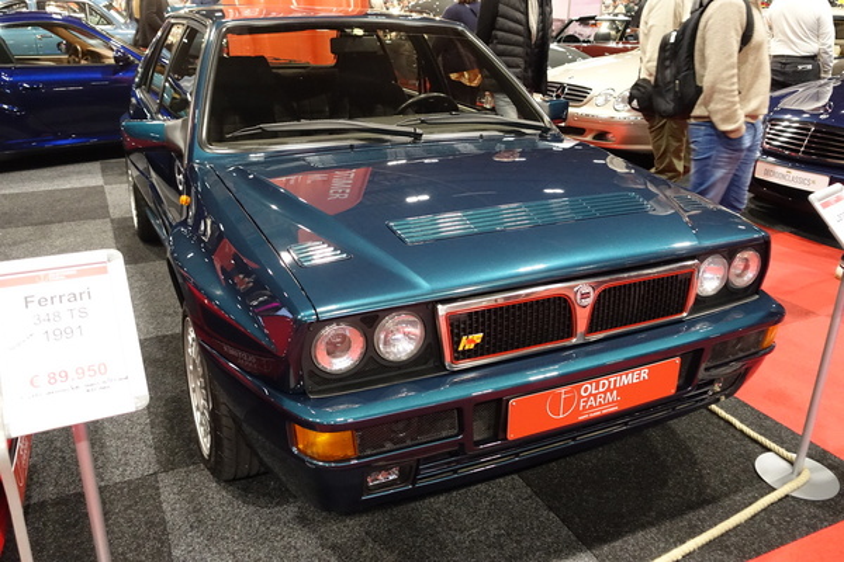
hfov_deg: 63.7
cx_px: 422
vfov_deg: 45.0
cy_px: 281
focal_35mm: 29
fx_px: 680
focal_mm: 10.51
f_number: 2.5
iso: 2000
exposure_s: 1/80
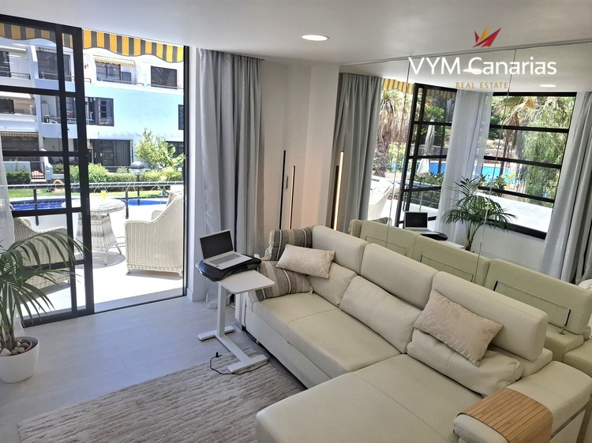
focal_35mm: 23
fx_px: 393
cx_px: 296
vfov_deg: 58.9
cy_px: 222
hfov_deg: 73.9
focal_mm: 5.54
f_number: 1.8
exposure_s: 1/714
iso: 50
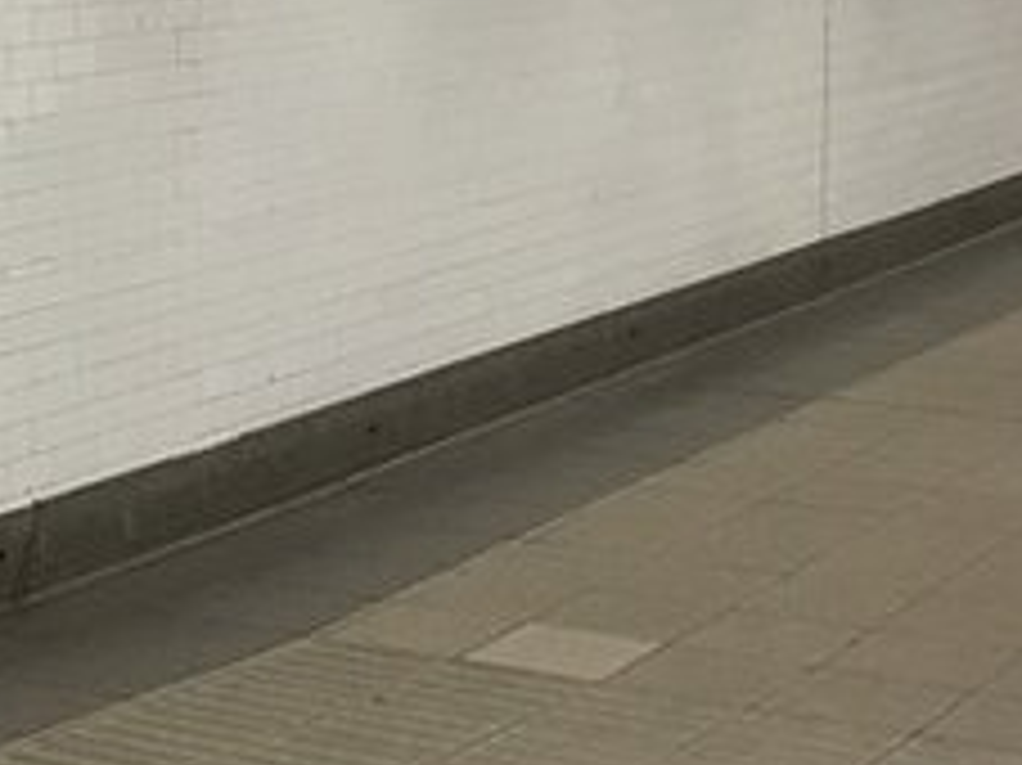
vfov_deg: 15.3
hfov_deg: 20.3
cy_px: 151
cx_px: 306
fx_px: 2833
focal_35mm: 96
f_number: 2.2
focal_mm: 4.15
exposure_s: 1/30
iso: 125
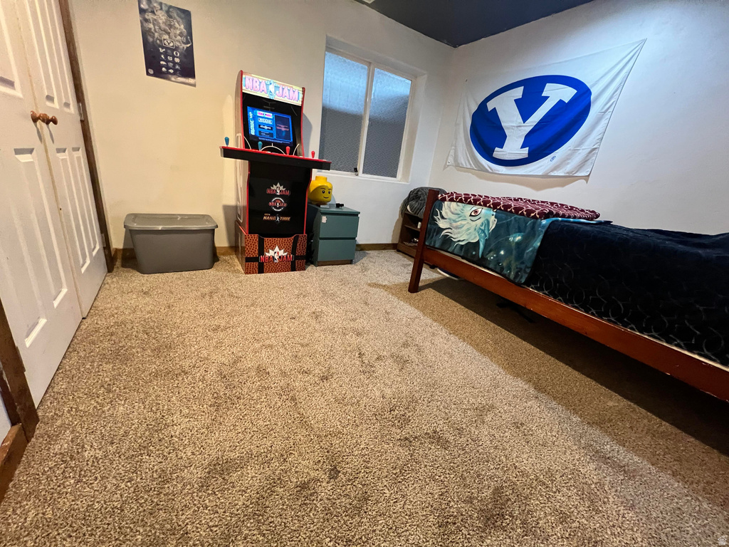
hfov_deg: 106.2
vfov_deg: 89.9
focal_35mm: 13
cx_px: 364
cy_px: 274
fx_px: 274
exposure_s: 1/60
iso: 500
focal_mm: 1.57
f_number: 1.8
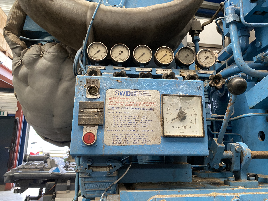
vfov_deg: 51.3
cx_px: 138
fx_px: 209
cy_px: 99
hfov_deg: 65.3
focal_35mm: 27
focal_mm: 4.25
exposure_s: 1/60
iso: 160
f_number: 1.8
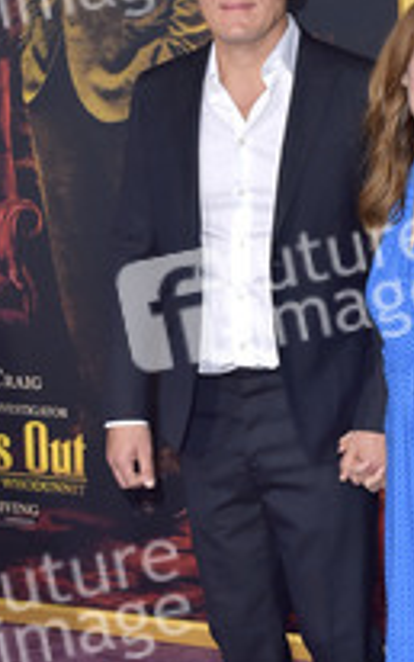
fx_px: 1568
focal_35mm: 87
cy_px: 456
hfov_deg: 14.9
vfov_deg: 23.7
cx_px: 377
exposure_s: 1/250
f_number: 7.1
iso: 500
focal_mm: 44
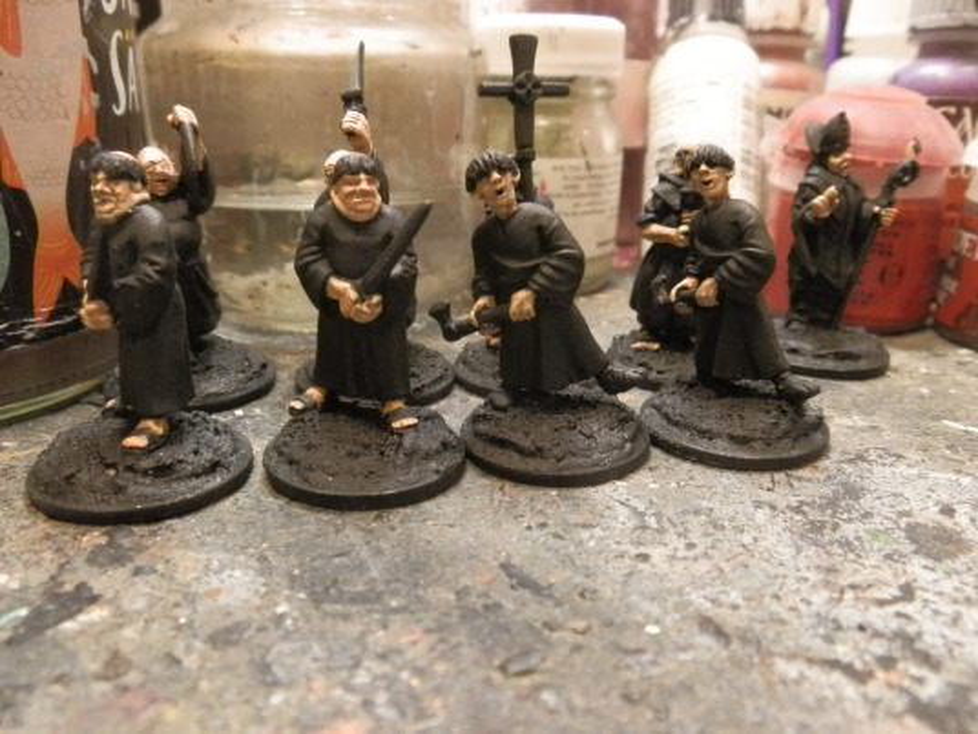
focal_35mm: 28
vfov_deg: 49.7
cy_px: 367
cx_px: 489
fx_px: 791
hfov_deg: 63.4
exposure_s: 1/50
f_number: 3.1
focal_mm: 5
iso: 400
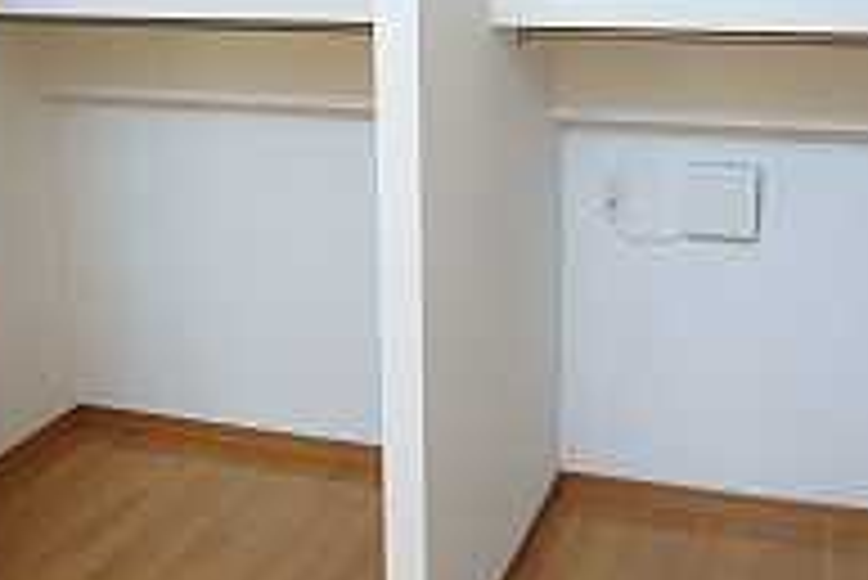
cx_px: 443
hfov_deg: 38.2
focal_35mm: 52
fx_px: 1255
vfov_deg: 25.8
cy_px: 173
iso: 1600
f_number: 4
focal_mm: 16
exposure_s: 1/160
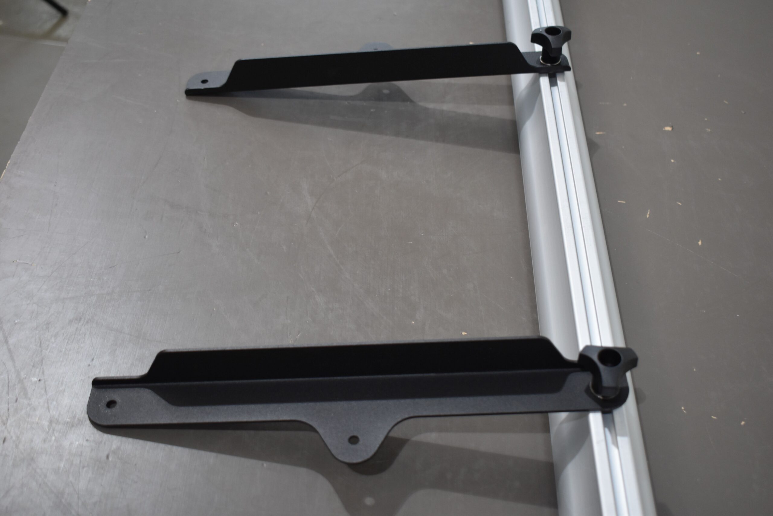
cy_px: 258
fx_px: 902
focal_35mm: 42
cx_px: 386
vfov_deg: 31.9
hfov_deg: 46.4
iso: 800
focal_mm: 28
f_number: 4.2
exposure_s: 1/160
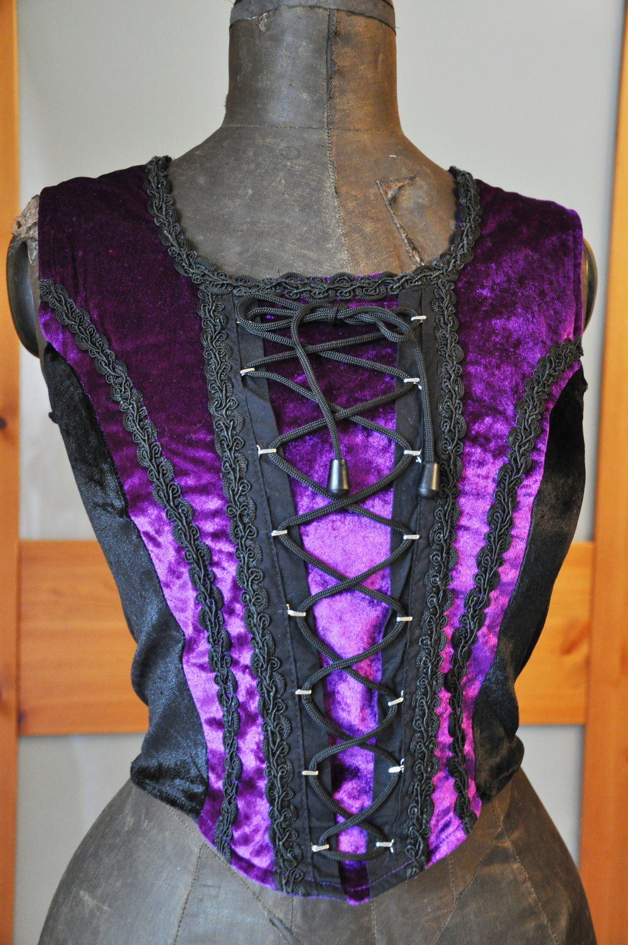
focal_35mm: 45
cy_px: 472
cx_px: 314
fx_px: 1180
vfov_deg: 43.6
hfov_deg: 29.8
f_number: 4.2
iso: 1600
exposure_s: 1/10
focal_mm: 30
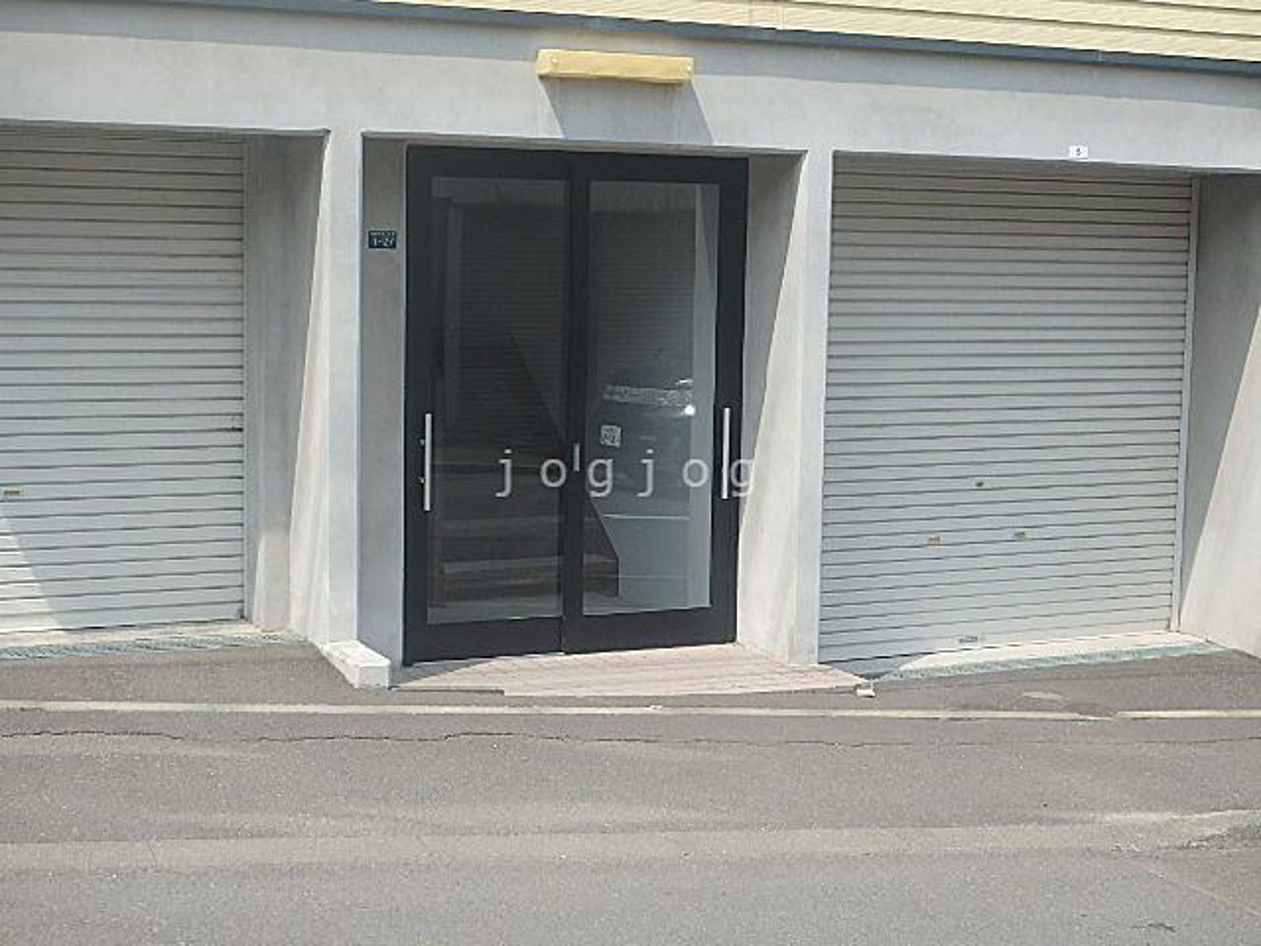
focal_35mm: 53
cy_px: 473
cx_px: 630
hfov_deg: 36.2
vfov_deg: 27.5
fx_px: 1931
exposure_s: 1/400
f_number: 5.2
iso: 125
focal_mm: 9.4
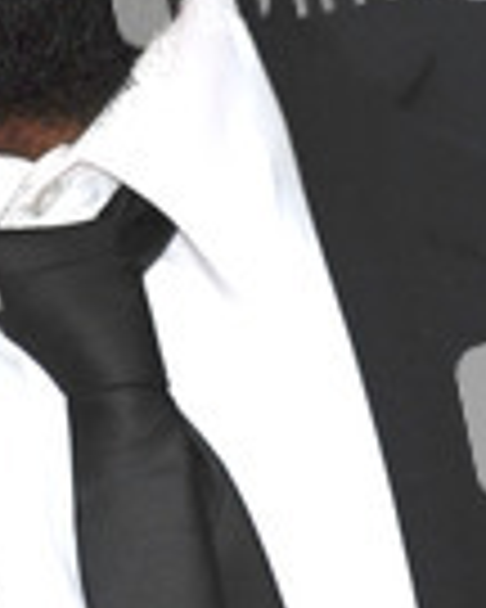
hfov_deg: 2.1
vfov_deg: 2.6
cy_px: -284
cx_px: -79
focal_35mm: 732
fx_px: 13168
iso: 640
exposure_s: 1/200
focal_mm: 175
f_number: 4.5
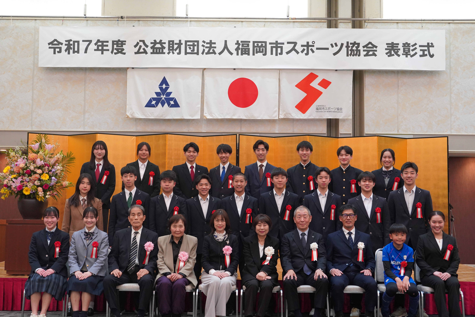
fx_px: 646
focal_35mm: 49
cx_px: 238
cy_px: 158
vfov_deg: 27.5
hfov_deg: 40.3
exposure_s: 1/160
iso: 4000
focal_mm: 49
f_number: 5.6
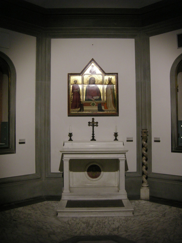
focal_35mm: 36
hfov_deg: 39.7
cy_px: 122
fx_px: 252
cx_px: 91
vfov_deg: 51.4
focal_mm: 7.5
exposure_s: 1/19.2
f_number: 2.7
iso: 400
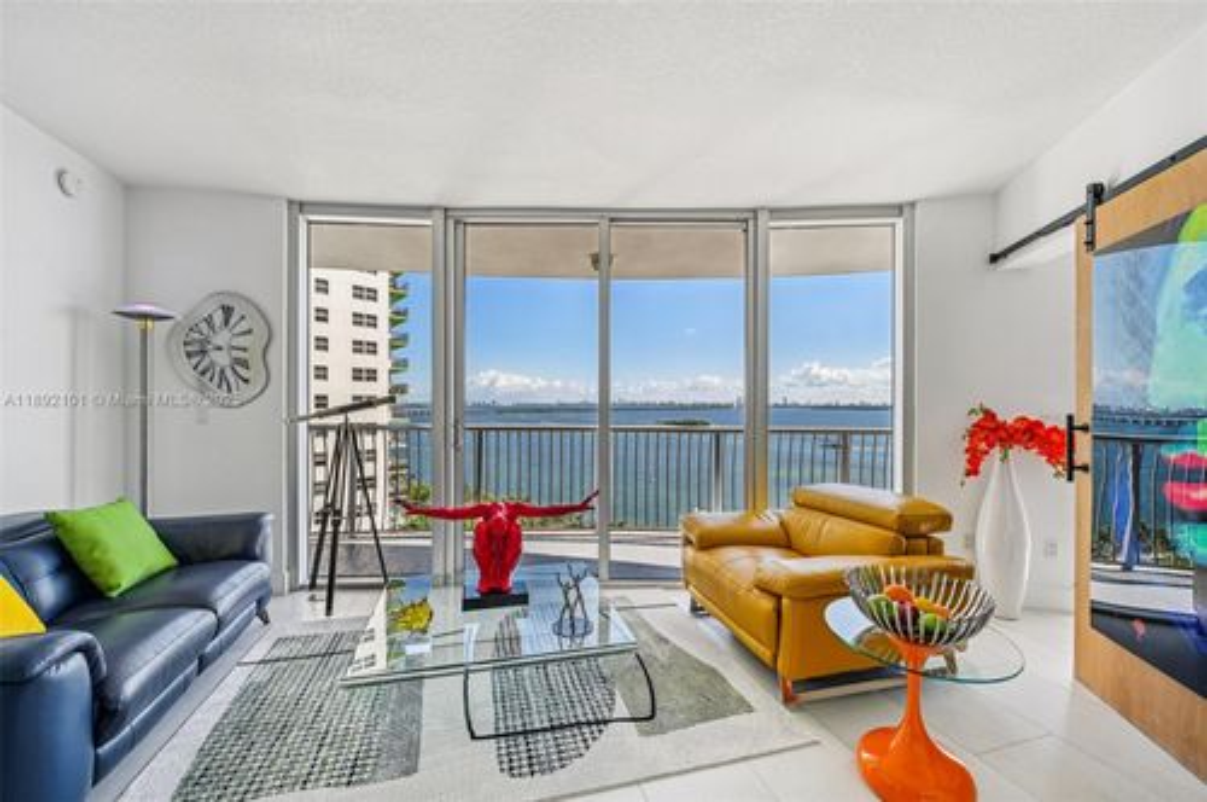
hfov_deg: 104.3
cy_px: 401
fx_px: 469
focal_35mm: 14
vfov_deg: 81.0
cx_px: 604
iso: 100
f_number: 5.6
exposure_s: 1/200
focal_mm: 14
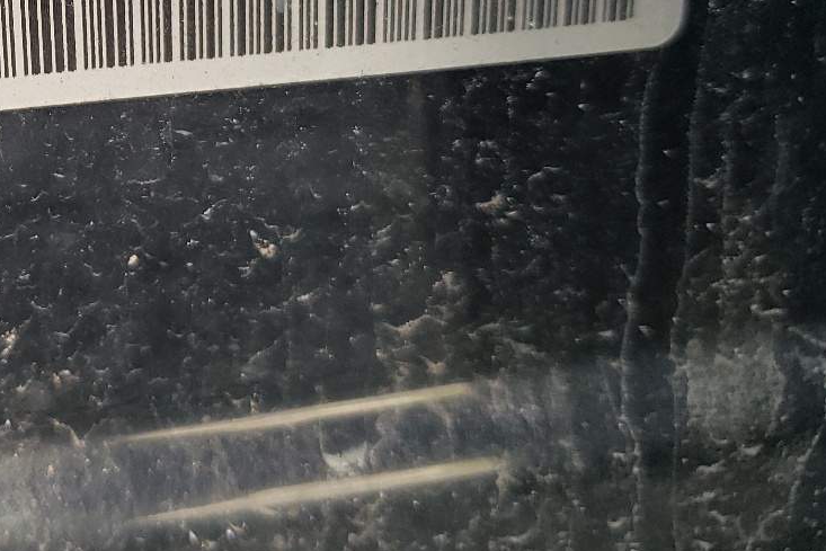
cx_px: 30
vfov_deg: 21.8
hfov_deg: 31.7
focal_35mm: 59
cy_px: -47
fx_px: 1354
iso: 82
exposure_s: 1/120
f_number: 1.5
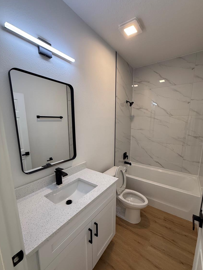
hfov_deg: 81.7
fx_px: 117
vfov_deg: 98.1
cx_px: 108
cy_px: 143
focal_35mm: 15
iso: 200
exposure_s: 1/120
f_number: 2.2
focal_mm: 2.22
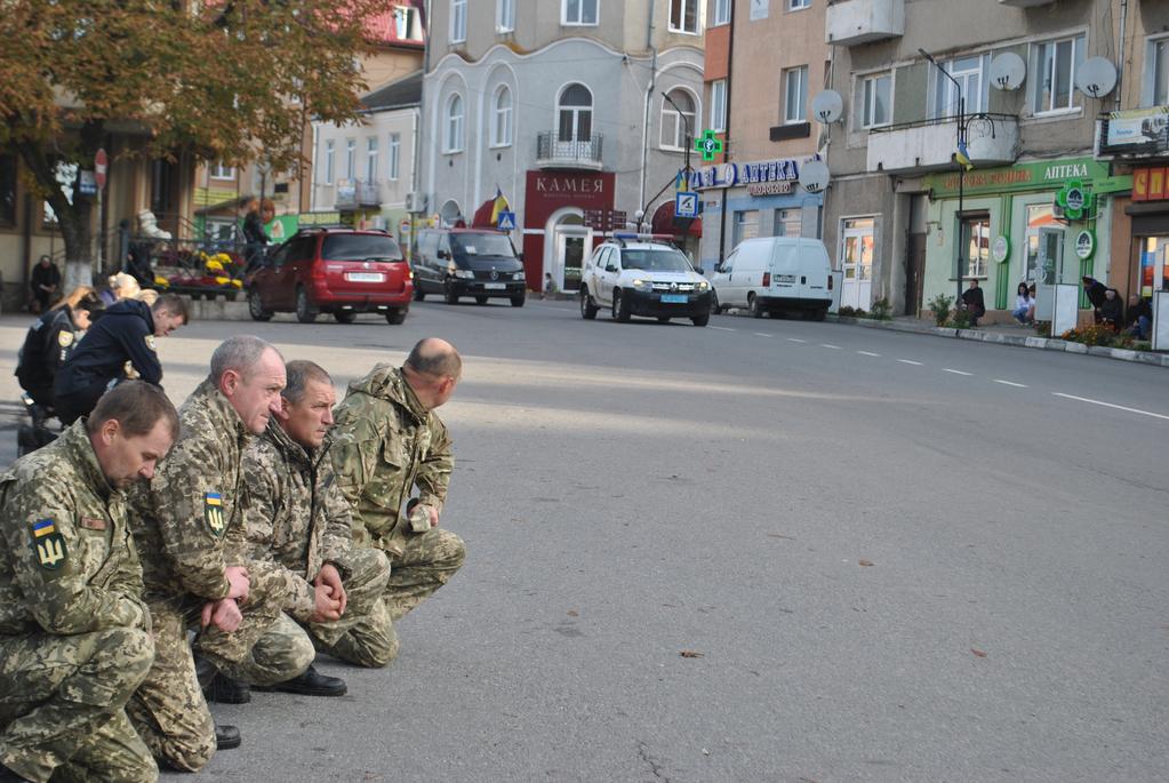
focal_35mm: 69
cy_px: 392
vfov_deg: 19.8
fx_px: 2243
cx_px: 584
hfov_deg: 29.2
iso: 100
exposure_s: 1/125
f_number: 5.6
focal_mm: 46
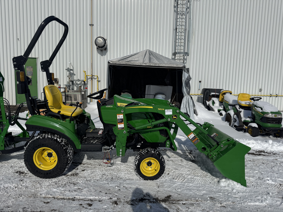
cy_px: 106
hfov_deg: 71.6
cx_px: 142
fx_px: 196
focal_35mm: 24
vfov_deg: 56.8
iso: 50
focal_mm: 6.76
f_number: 1.78
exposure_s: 1/12346
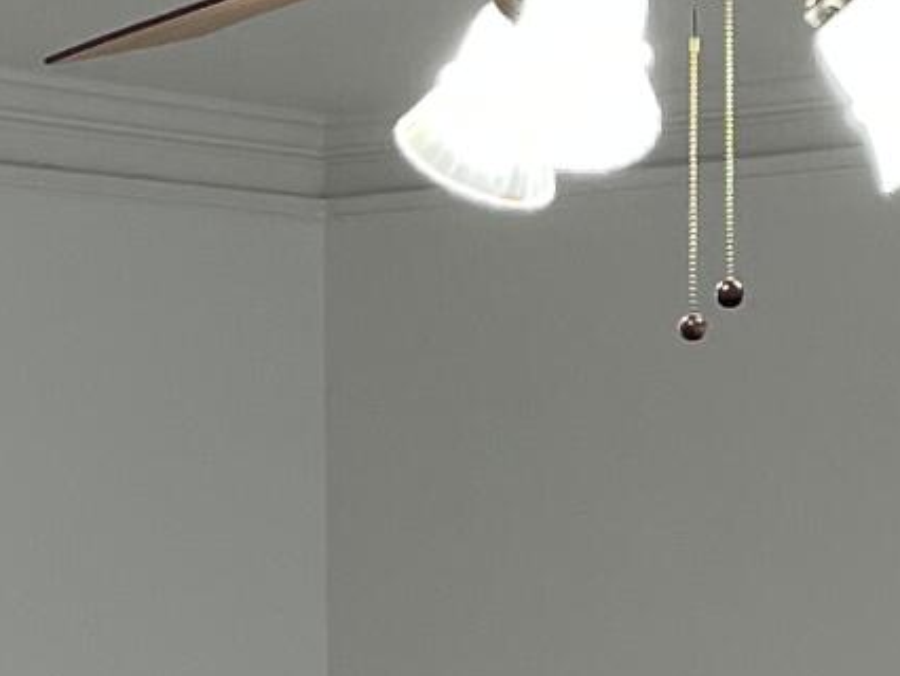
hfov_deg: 10.8
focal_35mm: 183
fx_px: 4761
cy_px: 782
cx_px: 477
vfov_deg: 8.1
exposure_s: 1/120
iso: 64
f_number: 1.6
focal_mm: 4.2
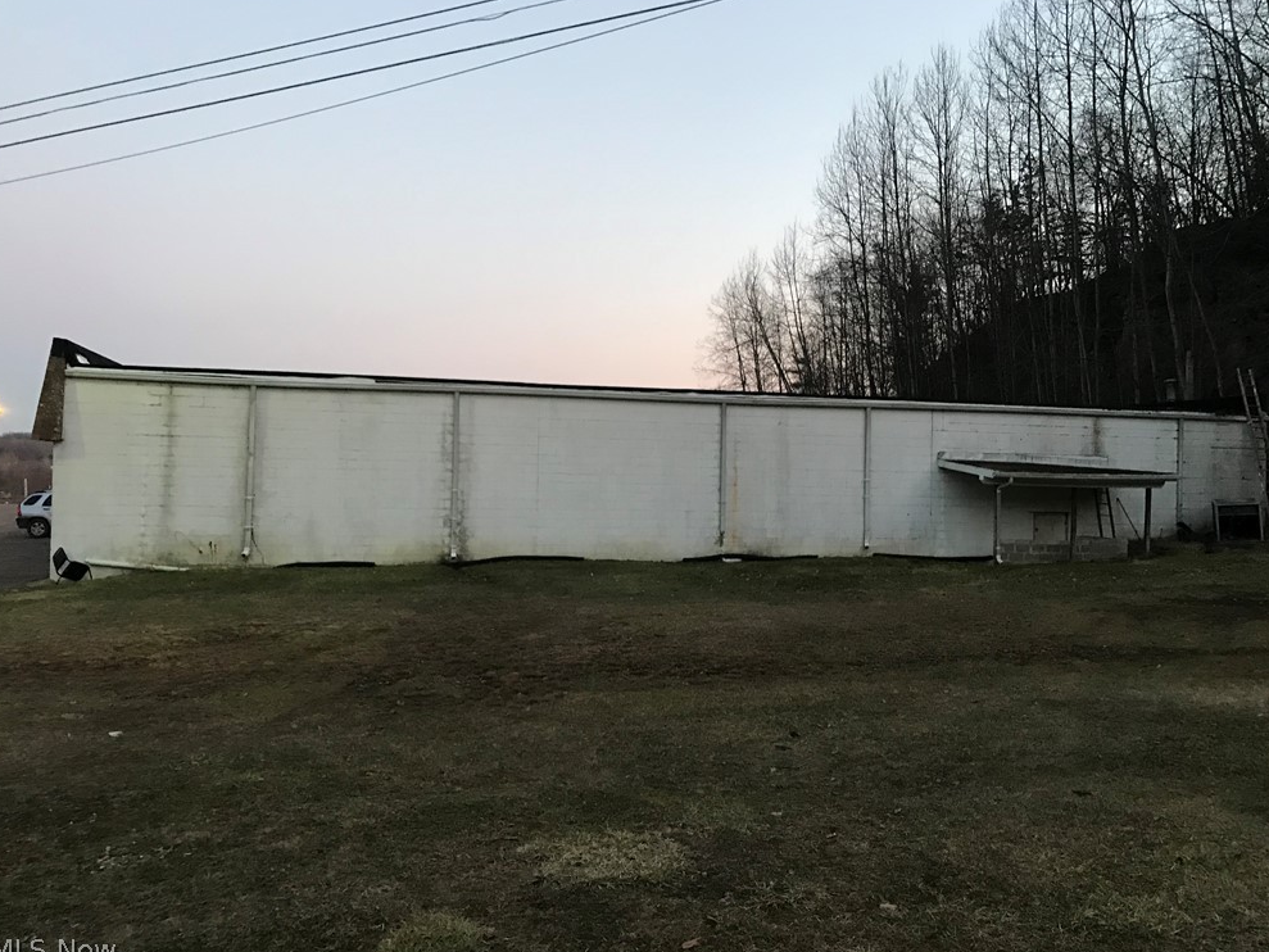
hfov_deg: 61.7
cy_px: 479
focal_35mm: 29
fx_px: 1063
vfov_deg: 48.2
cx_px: 640
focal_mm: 3.99
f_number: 1.8
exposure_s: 1/15
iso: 64
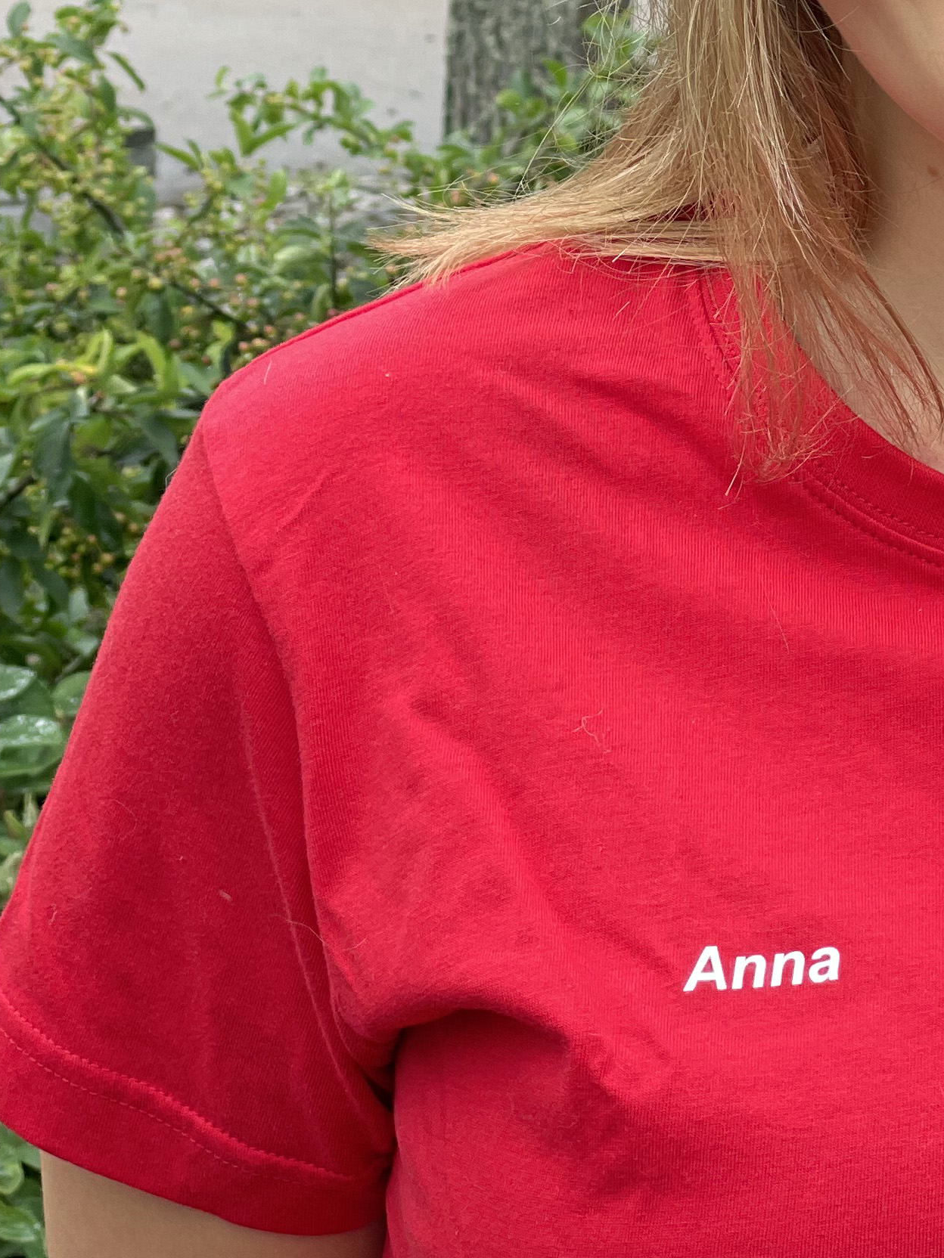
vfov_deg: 15.3
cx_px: 1139
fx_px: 4581
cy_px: -85
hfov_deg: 11.5
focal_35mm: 126
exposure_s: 1/122
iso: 25
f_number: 2
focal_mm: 6
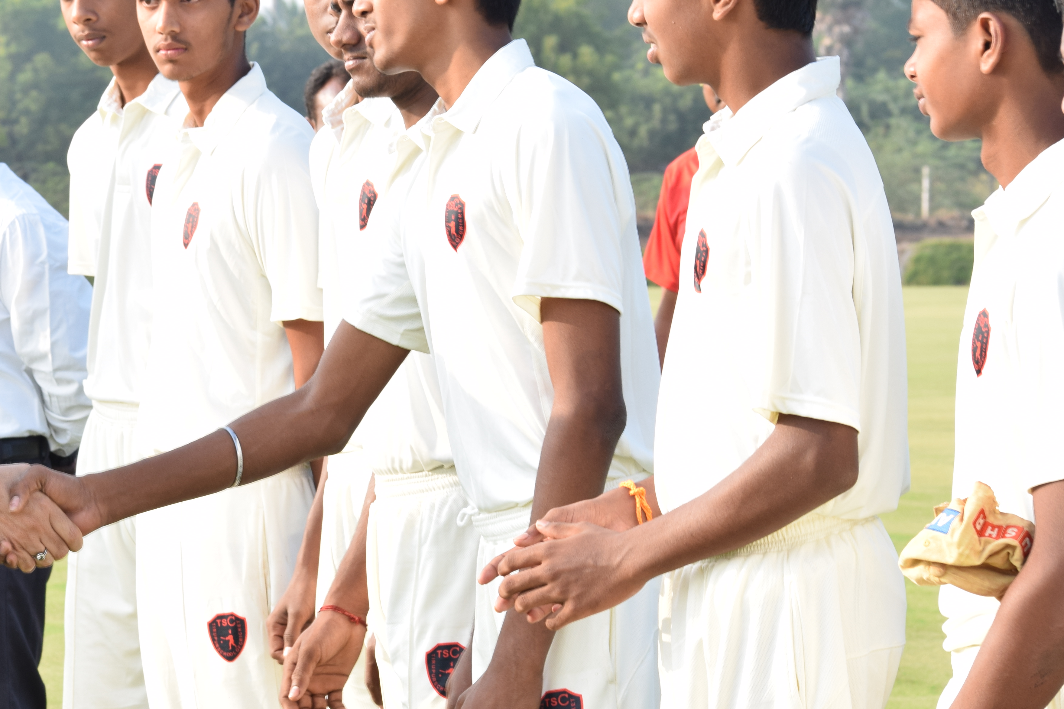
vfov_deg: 7.7
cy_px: 380
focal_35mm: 179
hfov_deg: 11.5
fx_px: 5290
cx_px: 250
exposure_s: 1/100
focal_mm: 70
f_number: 8
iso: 200
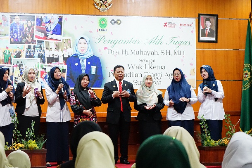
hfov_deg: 23.6
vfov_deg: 15.9
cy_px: 85
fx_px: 602
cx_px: 109
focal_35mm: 86
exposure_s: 1/80
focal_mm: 70
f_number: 6.3
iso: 10000
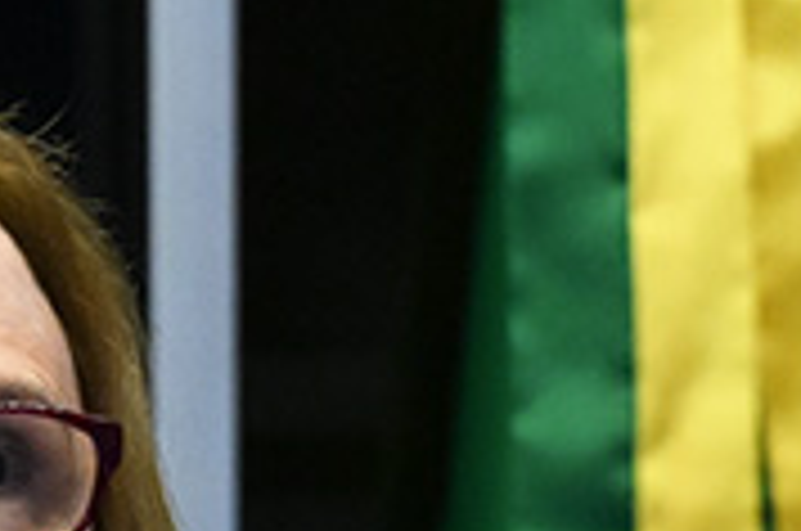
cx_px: 450
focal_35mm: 654
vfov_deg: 2.1
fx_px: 14525
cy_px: 1156
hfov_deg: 3.2
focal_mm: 135
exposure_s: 1/160
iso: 5000
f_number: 5
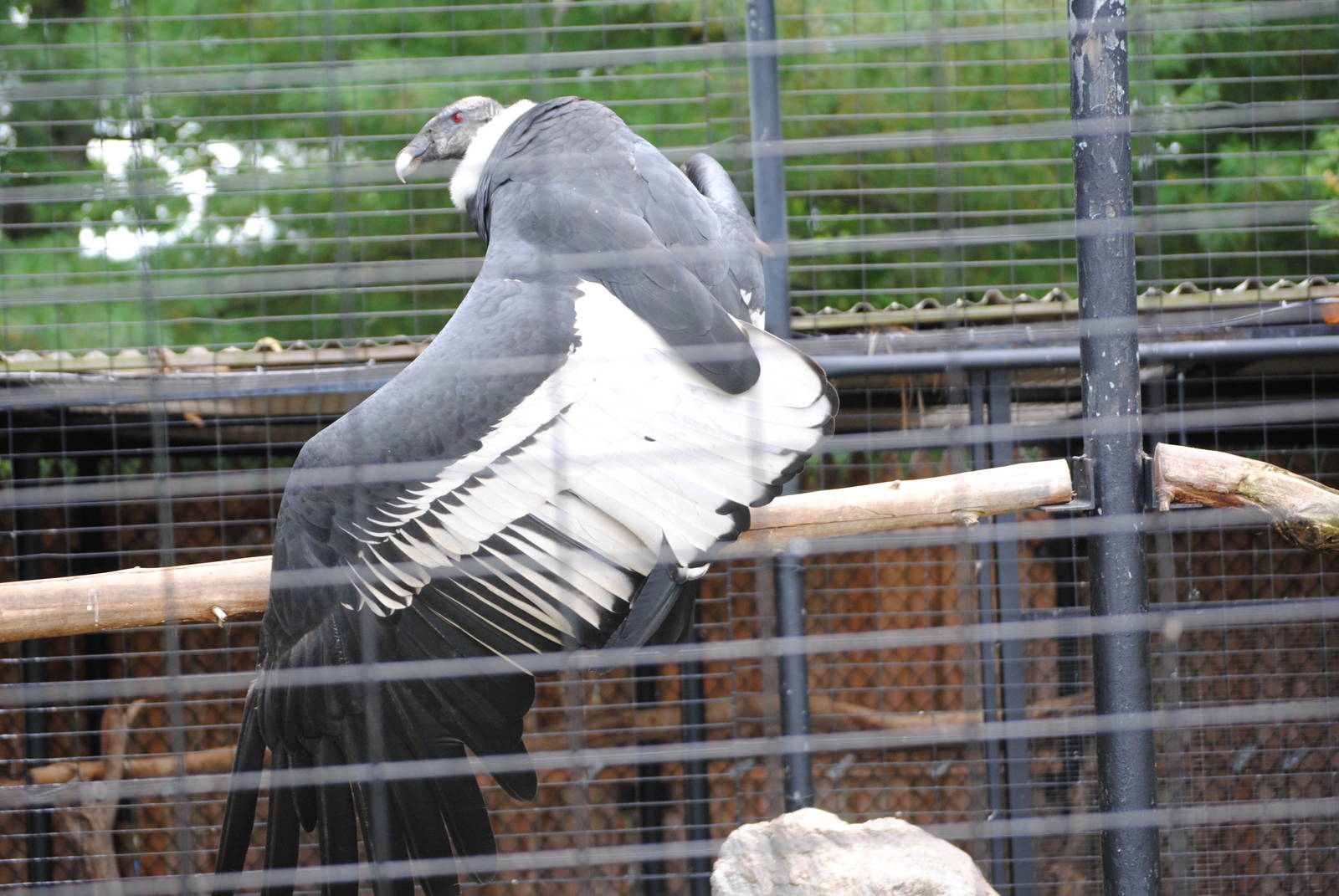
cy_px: 448
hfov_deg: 19.4
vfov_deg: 13.1
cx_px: 670
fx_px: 3910
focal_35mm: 105
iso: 400
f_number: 4.2
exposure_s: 1/100
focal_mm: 70
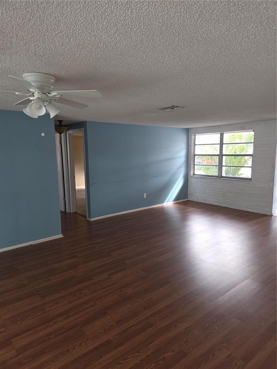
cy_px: 184
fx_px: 245
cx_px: 138
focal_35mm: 23
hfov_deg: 58.9
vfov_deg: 73.9
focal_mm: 5.4
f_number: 1.8
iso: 80
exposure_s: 1/60
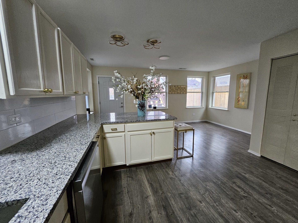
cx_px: 149
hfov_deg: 106.2
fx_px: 112
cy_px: 112
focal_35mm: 13
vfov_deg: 89.9
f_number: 2.2
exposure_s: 1/60
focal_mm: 1.7
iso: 320
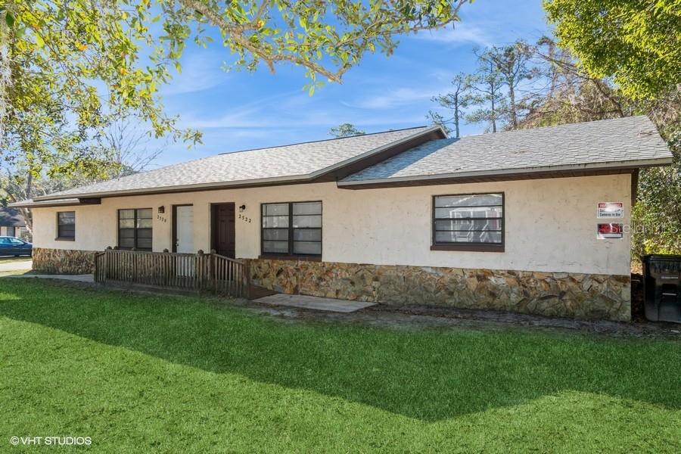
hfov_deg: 81.2
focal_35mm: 21
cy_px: 227
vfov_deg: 59.5
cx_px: 340
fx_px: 397
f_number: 8
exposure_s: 1/125
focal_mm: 14
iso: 200
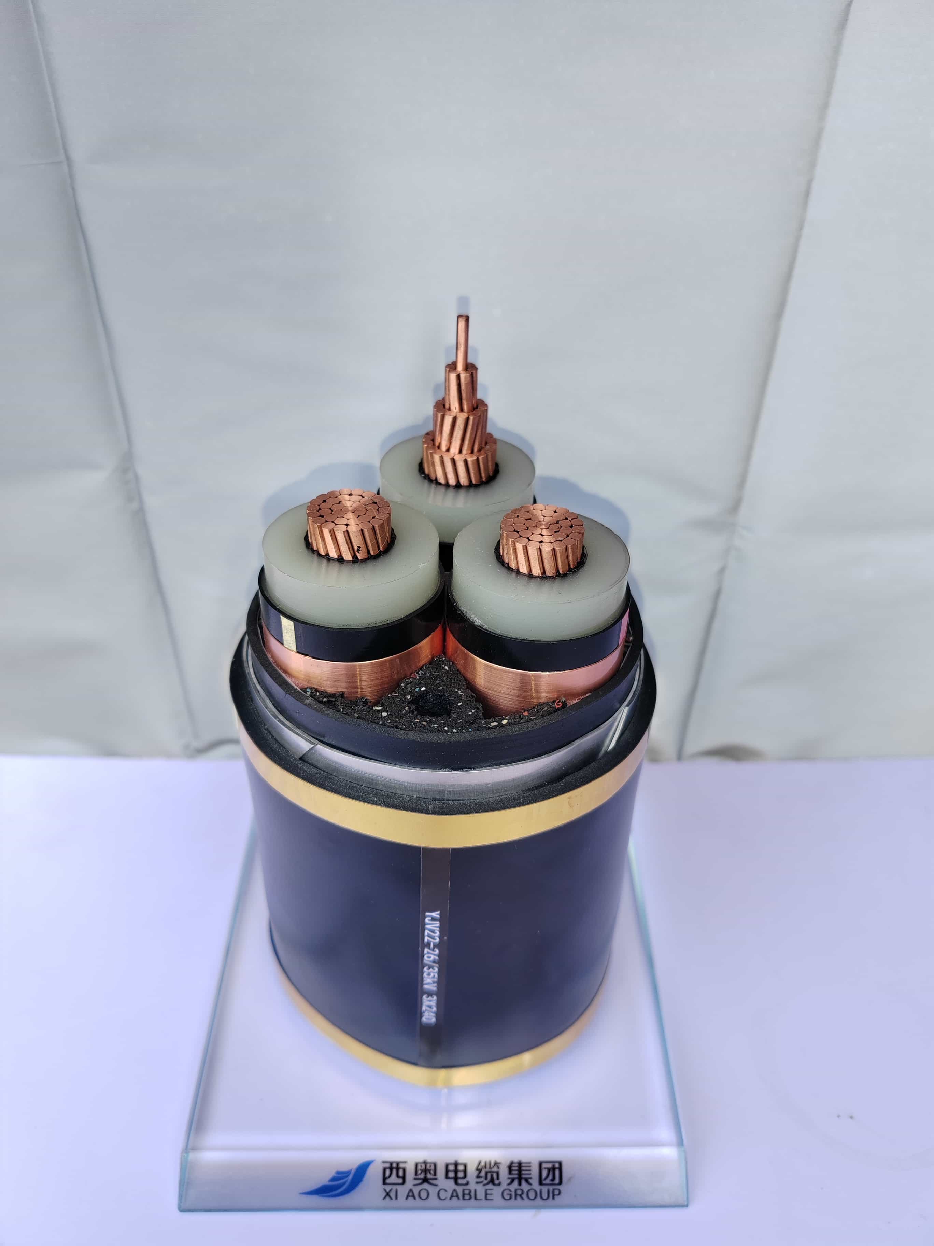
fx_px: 971
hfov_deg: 51.4
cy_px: 623
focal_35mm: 27
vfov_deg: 65.3
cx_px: 467
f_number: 1.8
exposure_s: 1/100
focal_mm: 6.14
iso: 160
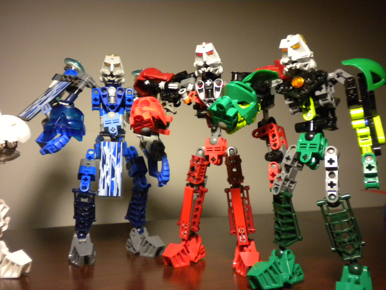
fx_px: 390
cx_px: 193
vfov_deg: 40.7
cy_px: 145
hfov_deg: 52.6
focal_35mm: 35
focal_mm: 6.3
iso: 400
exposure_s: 1/48.2
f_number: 3.1
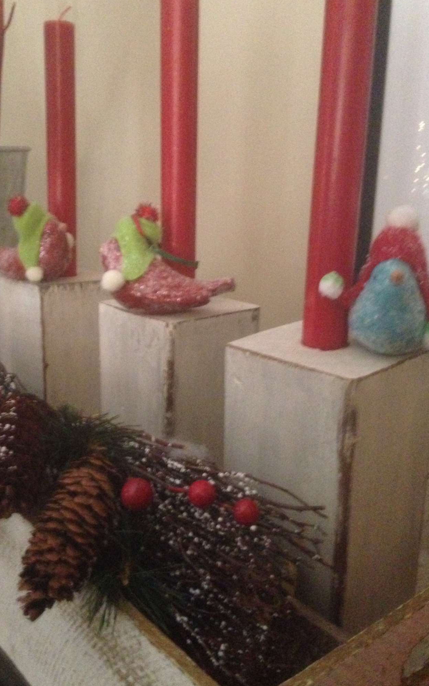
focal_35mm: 36
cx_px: 176
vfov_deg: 54.0
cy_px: 345
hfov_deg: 35.2
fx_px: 673
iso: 800
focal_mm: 4.12
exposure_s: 1/15
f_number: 2.4
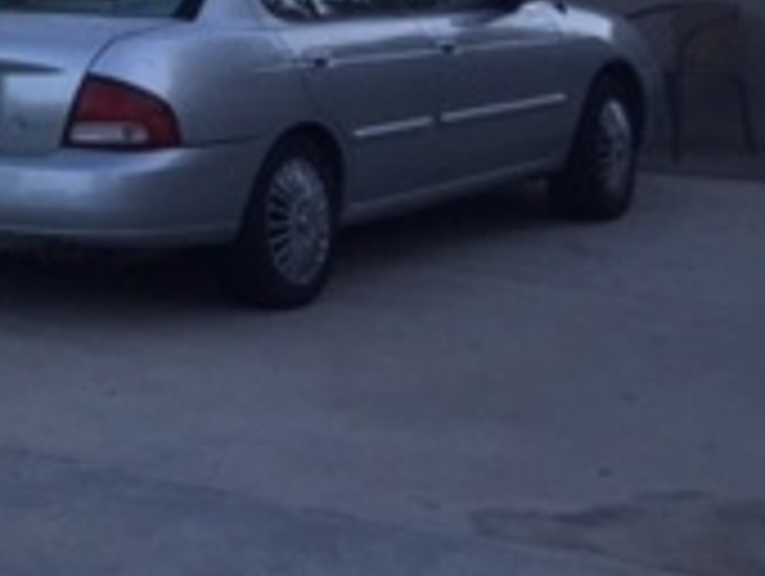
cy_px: -166
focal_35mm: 109
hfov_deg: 15.7
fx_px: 2412
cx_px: -567
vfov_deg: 13.2
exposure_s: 1/314
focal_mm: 4.15
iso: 32
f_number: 2.2
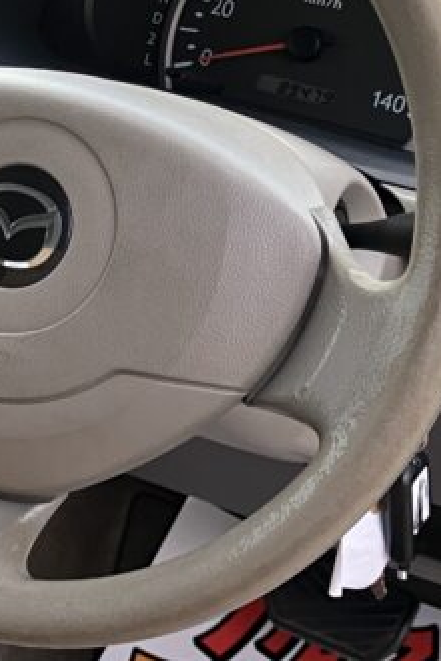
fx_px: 1744
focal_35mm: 95
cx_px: -150
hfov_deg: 13.8
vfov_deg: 21.4
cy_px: 322
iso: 200
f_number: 1.8
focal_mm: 3.99
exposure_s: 1/60
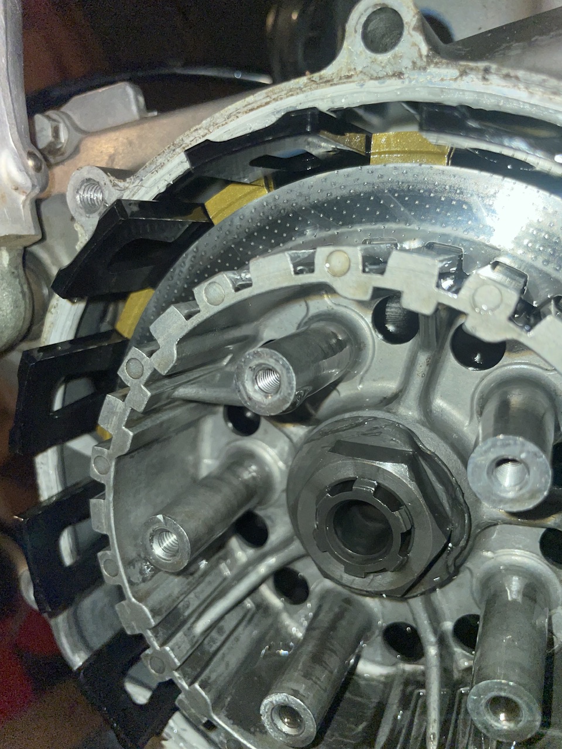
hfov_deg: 53.1
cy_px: 374
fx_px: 563
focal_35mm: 26
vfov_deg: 67.3
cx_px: 281
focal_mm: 4.2
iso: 32
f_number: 1.6
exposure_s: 1/61
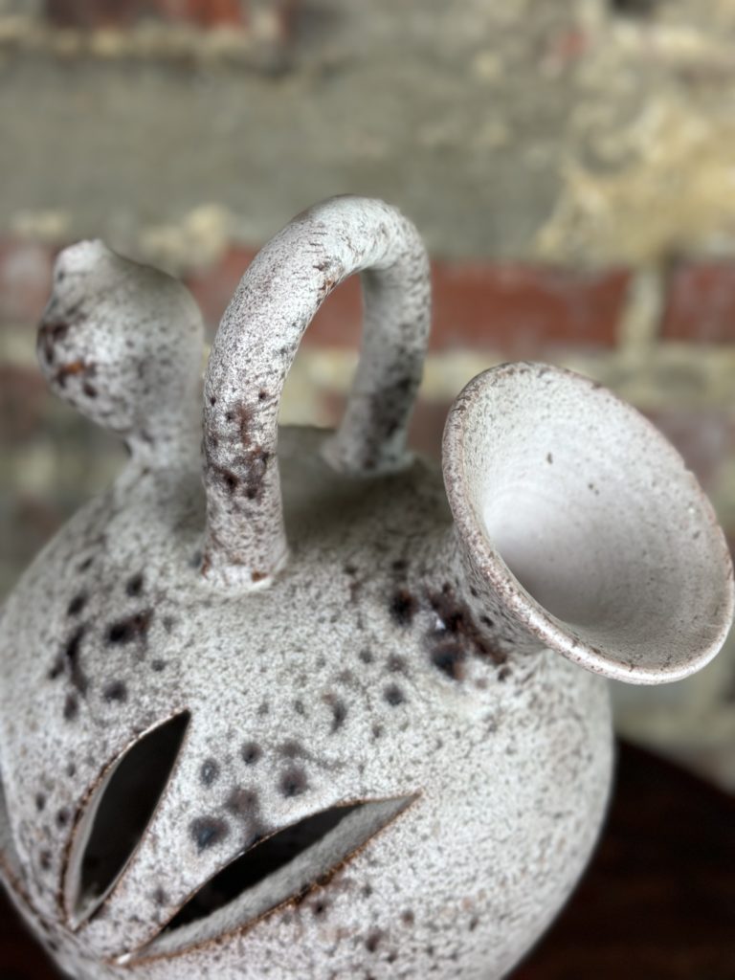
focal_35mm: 48
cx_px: 368
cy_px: 490
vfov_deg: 39.7
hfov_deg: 30.3
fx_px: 1359
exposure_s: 1/100
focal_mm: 6.86
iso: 100
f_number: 1.78
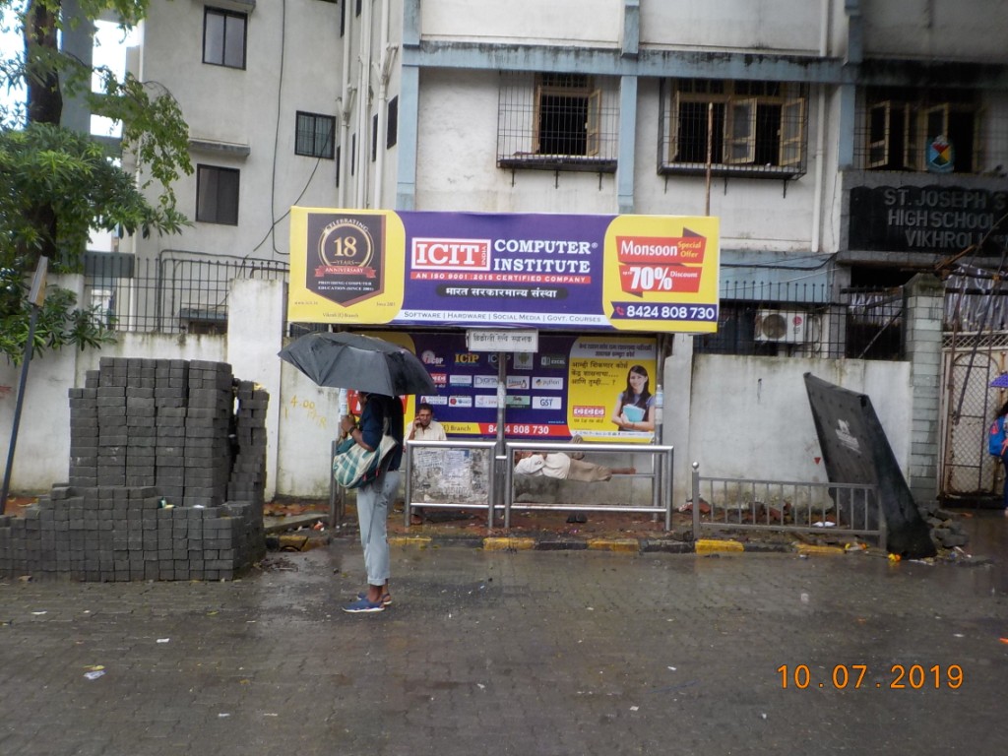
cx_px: 504
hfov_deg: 60.0
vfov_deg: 46.8
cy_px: 378
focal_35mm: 30
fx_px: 874
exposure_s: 1/80
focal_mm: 4.1
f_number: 3.3
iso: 125
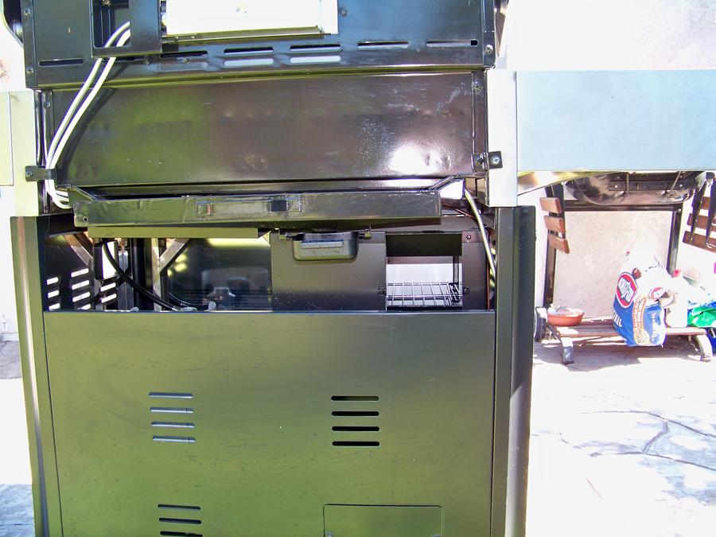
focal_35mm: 33
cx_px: 358
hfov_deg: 55.4
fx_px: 683
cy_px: 268
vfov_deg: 42.9
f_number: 2.8
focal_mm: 5.85
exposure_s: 1/40
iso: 64
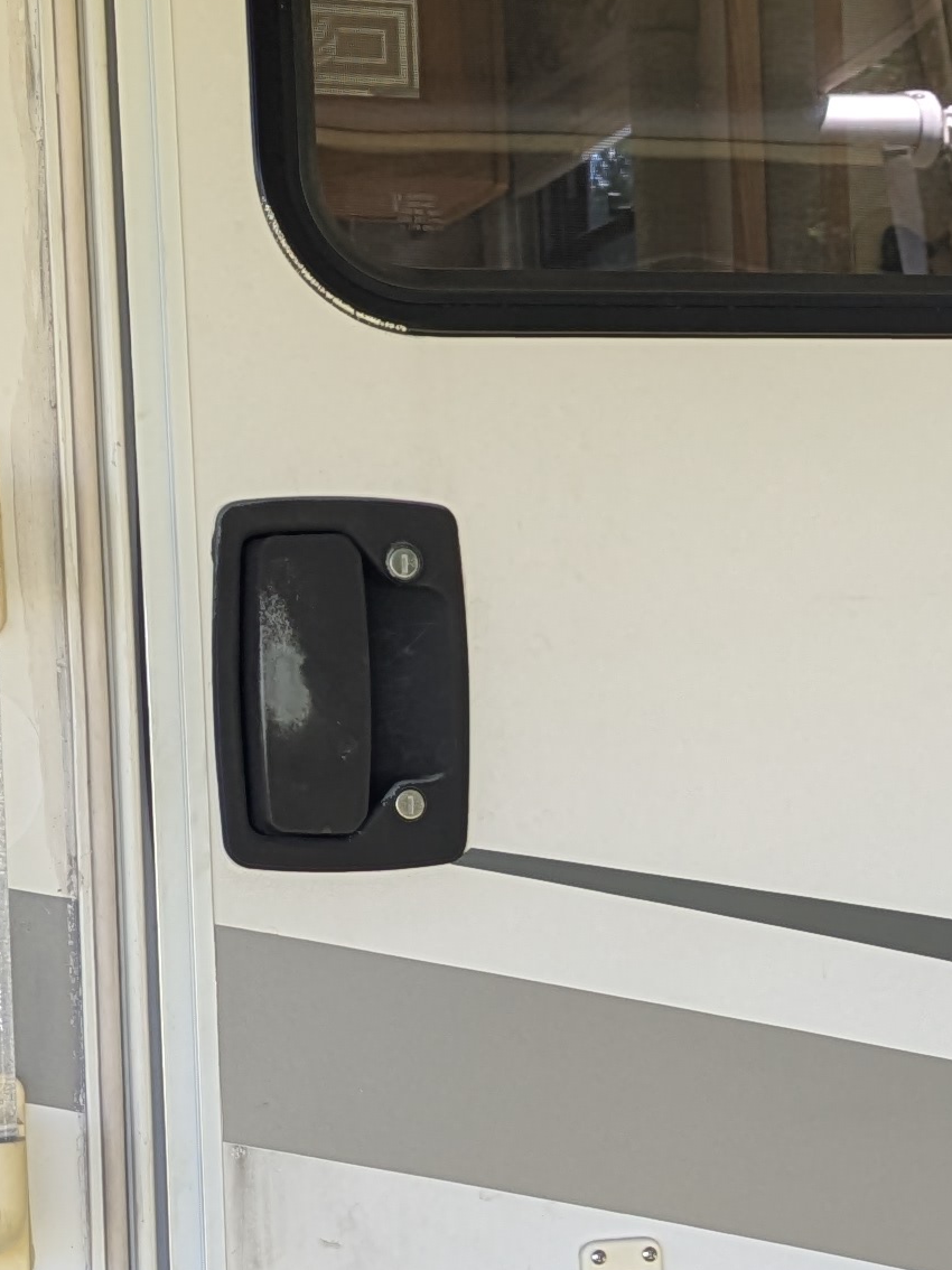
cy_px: 951
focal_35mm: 102
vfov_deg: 19.1
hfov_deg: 14.5
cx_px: 614
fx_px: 3742
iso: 55
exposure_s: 1/268
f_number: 1.89
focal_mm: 5.43
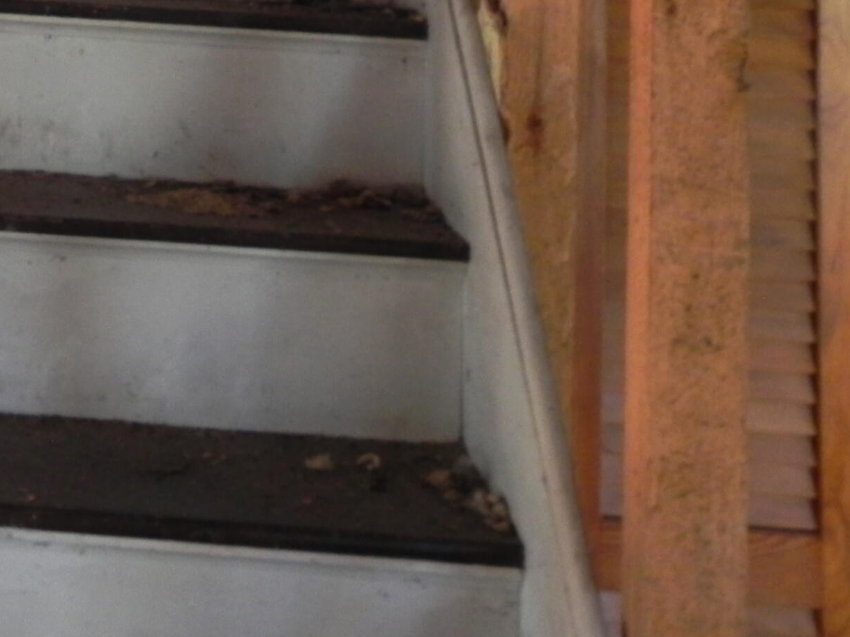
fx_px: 1571
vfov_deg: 21.3
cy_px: -125
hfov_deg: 28.6
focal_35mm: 64
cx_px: 28
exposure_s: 1/30
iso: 334
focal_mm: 4.6
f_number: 2.8
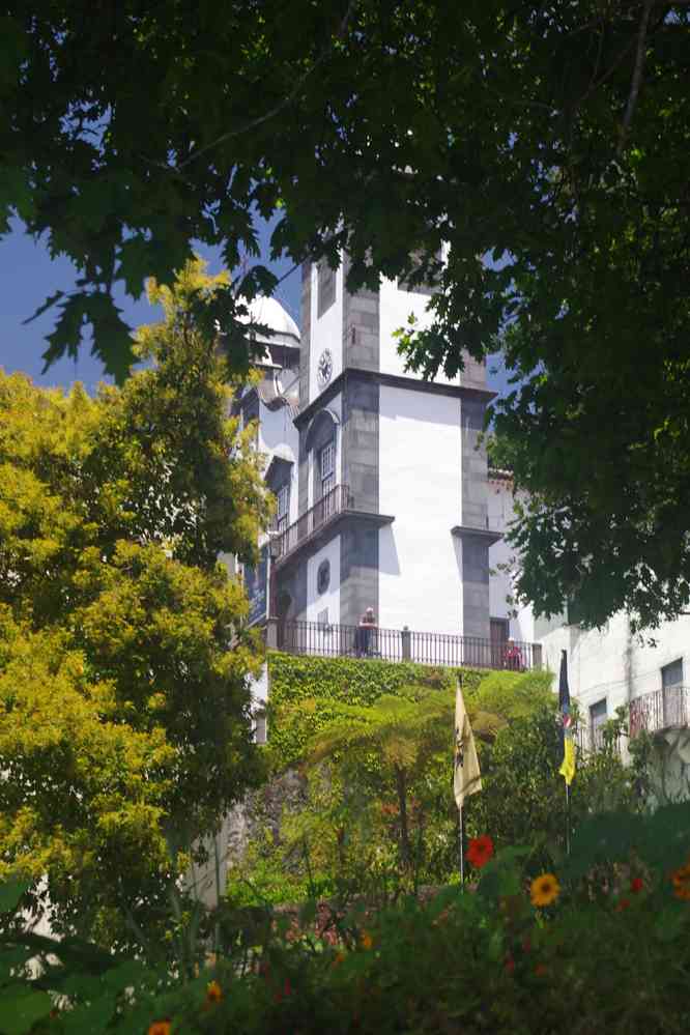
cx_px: 345
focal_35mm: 75
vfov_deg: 27.0
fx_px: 2156
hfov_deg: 18.2
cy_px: 518
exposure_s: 1/80
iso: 200
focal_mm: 50
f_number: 9
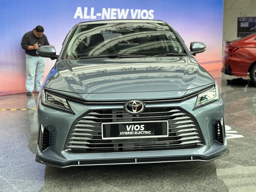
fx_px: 355
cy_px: 96
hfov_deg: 39.7
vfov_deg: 30.3
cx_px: 128
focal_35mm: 48
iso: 64
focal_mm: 6.76
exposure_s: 1/231
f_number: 1.78
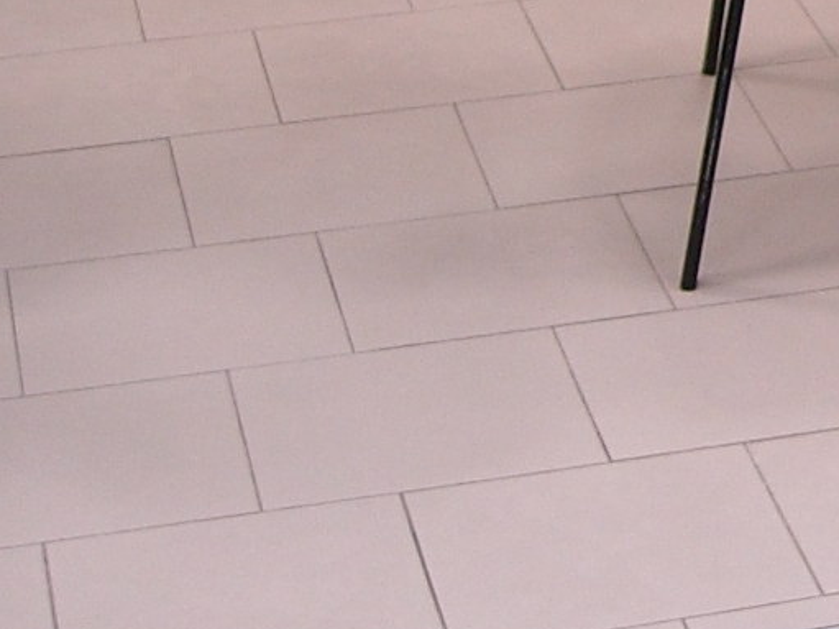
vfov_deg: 8.6
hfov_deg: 10.8
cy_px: -338
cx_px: 1602
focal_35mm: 169
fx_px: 4095
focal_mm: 7.8
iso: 79
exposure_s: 1/60.4
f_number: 2.8
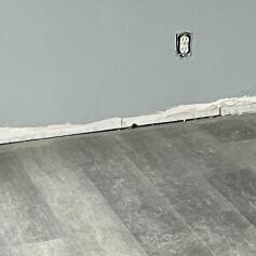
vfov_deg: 8.7
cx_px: 387
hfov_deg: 8.8
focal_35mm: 194
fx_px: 1623
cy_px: -166
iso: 200
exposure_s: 1/60
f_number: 1.5
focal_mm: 5.7
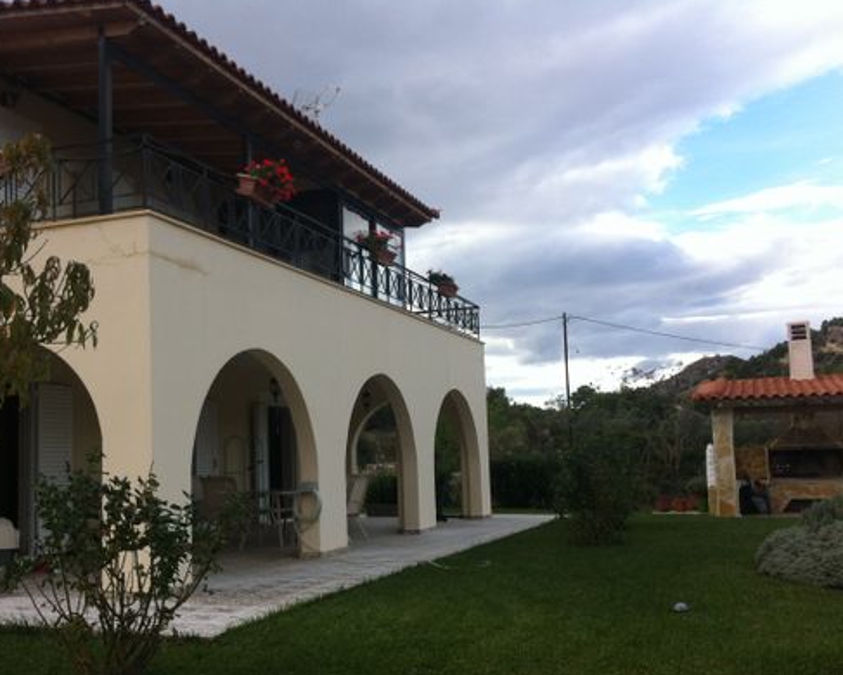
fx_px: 1048
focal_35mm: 42
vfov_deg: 35.6
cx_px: 369
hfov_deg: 43.7
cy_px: 381
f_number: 2.8
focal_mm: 3.85
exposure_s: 1/464
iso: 80
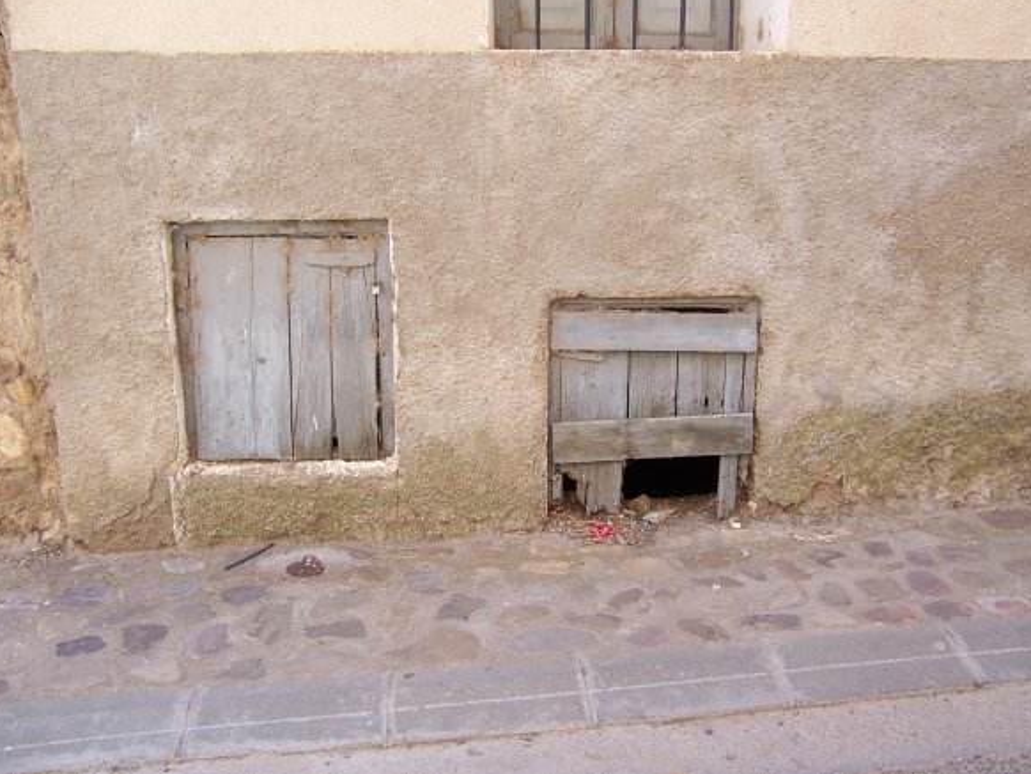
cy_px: 377
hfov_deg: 53.9
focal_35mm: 34
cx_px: 521
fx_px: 1013
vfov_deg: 41.8
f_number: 3.4
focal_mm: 5.5
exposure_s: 1/180
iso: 80
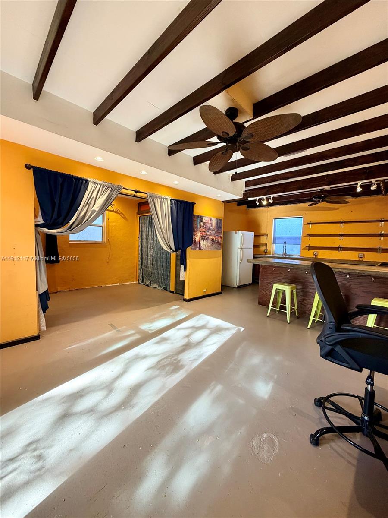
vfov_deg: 102.1
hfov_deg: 85.7
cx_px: 194
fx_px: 209
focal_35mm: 14
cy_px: 259
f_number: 2.2
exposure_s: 1/60
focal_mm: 2.22
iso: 200
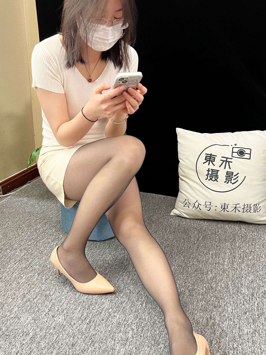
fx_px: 348
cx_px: 123
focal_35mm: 34
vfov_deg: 53.8
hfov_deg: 41.8
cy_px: 199
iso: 125
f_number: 1.5
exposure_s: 1/98
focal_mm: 5.7
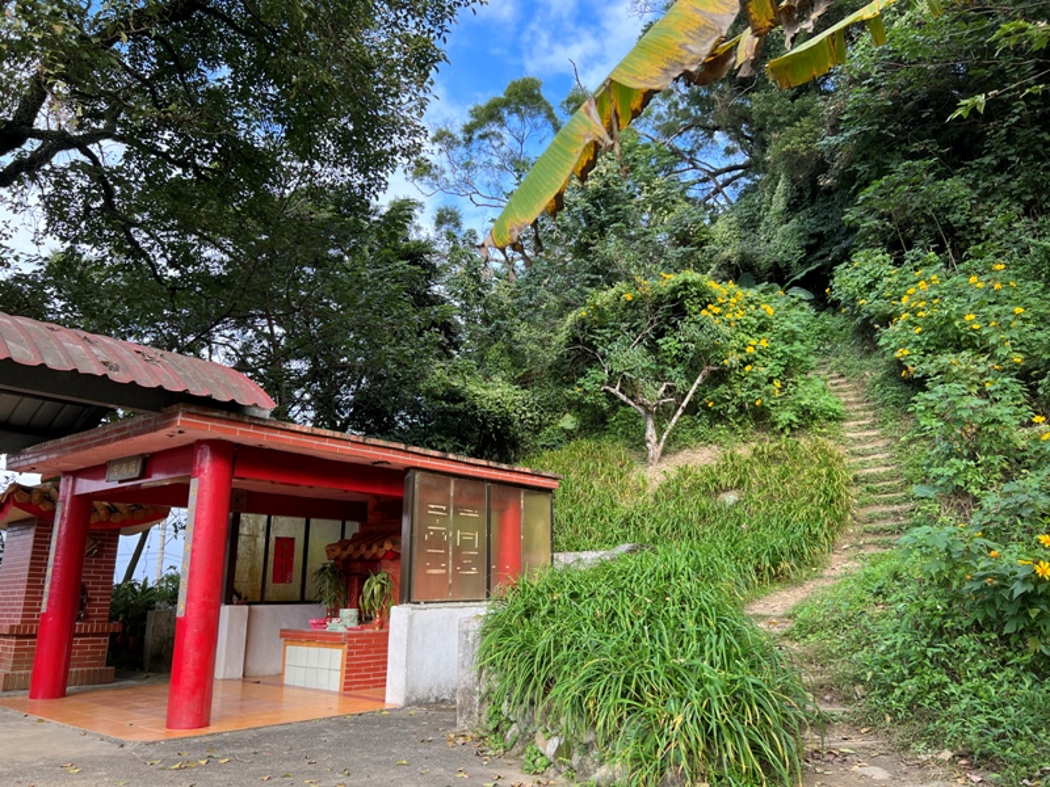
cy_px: 394
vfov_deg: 53.1
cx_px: 525
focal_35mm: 26
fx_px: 789
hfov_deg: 67.3
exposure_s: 1/486
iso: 50
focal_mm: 5.7
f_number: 1.5
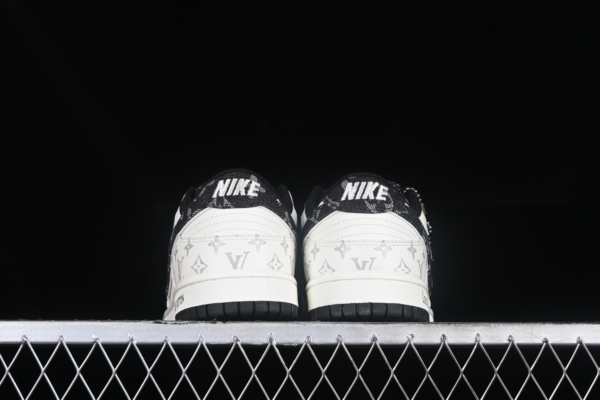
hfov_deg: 27.0
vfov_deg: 18.2
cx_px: 300
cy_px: 200
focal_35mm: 75
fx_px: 1250
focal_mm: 50
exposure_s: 1/80
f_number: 8
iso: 160
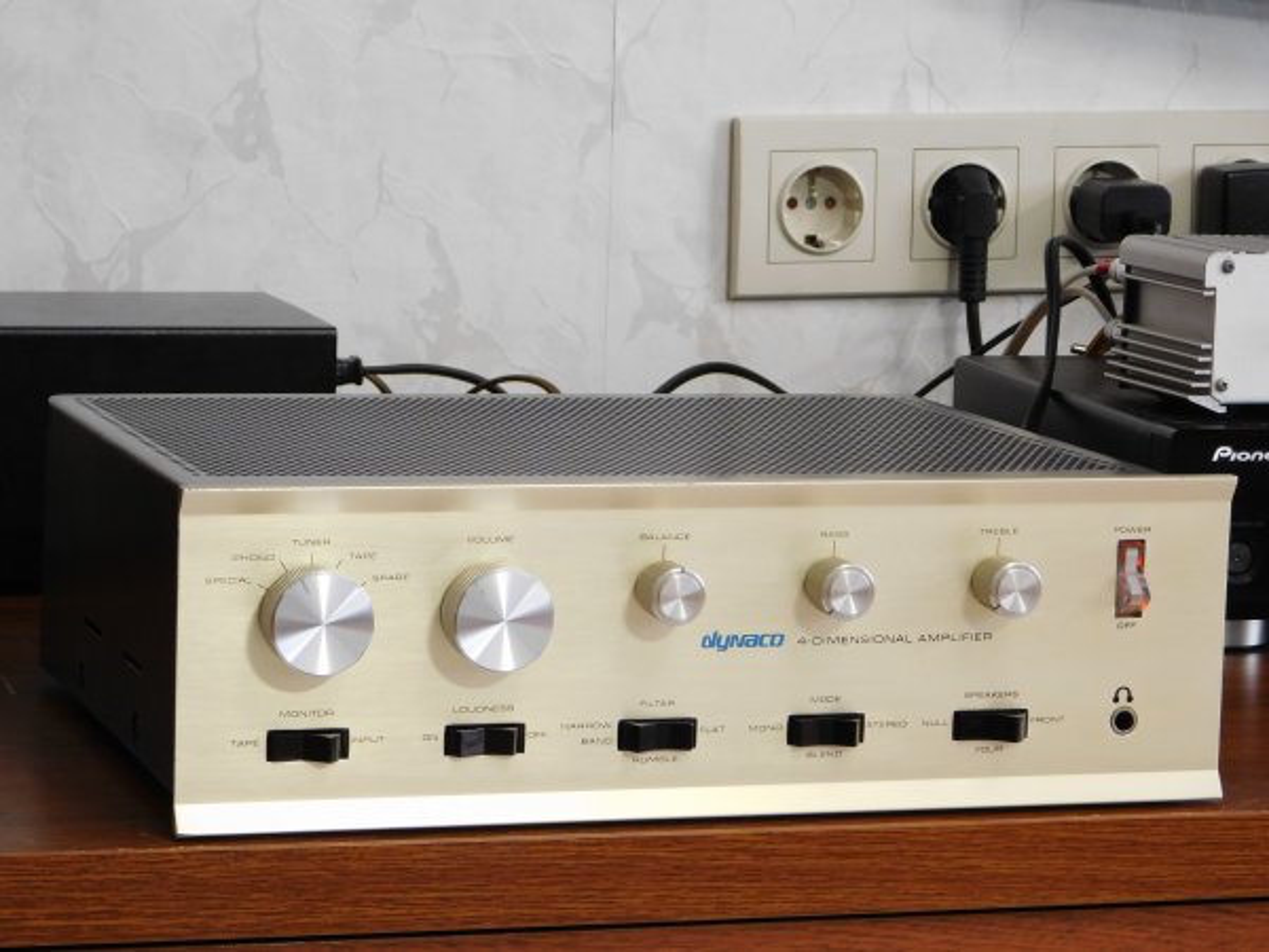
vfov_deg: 12.9
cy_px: 476
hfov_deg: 17.1
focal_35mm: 115
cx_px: 634
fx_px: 4216
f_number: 4.8
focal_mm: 20.3
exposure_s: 1/30
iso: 360
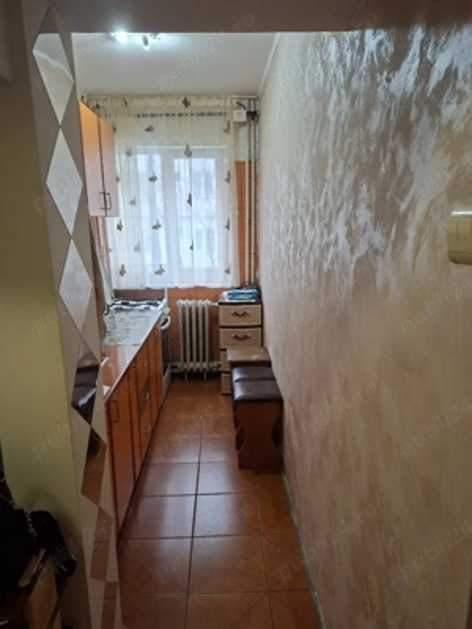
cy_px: 314
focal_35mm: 23
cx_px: 236
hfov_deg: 58.9
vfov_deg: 73.9
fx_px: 418
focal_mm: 5.54
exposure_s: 1/100
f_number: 1.8
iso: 320
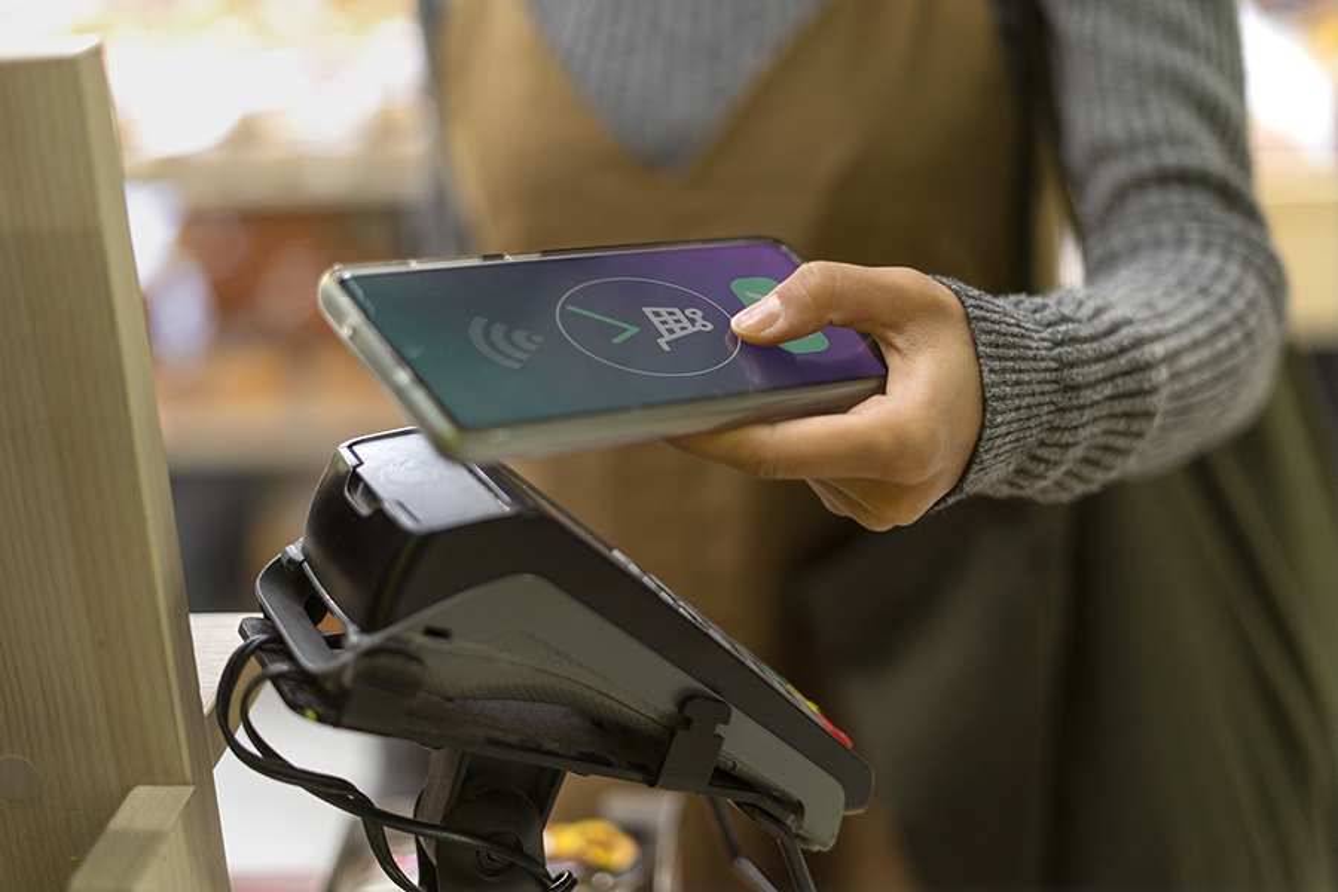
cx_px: 669
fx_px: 1858
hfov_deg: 39.6
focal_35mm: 50
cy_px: 446
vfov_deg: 27.0
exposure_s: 1/250
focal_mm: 50
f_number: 1.8
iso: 320
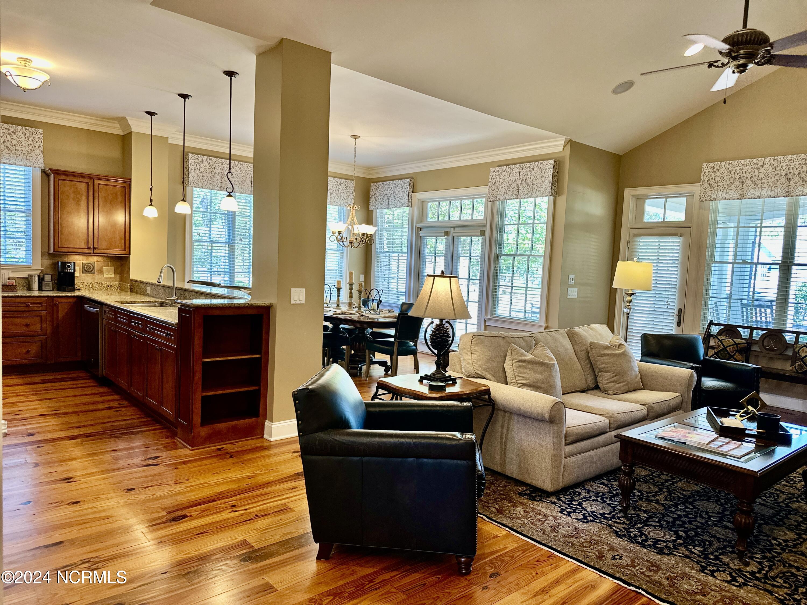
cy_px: 302
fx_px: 560
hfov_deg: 71.6
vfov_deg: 56.8
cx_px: 404
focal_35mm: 24
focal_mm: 6.86
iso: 200
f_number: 1.78
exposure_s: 1/120
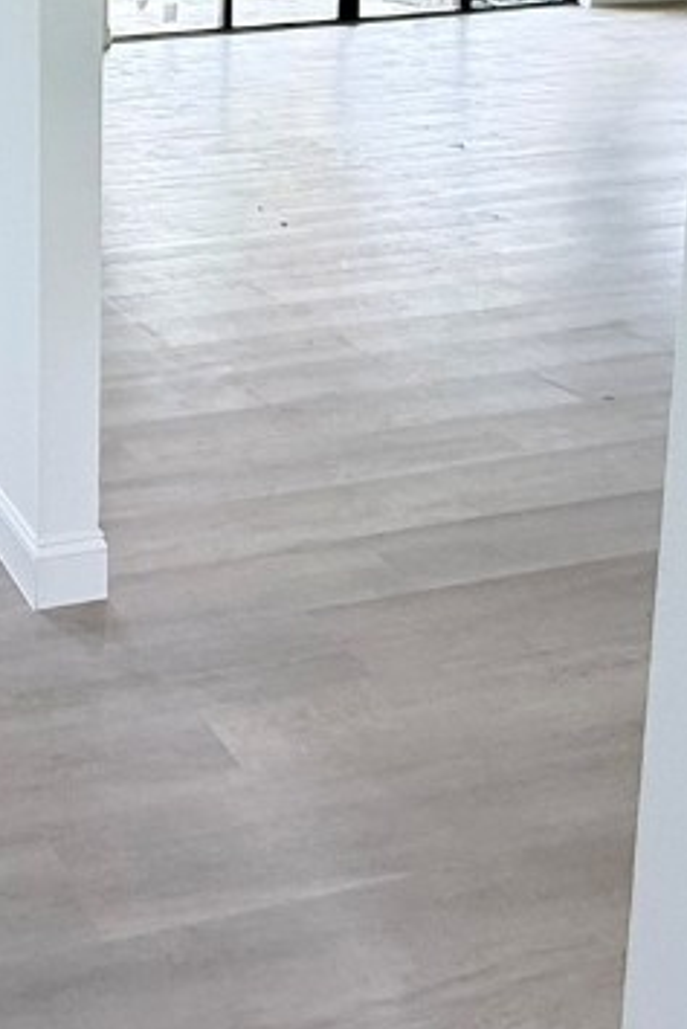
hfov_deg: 25.9
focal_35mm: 42
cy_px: 14
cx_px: -267
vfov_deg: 40.9
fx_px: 1201
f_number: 2.2
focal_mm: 2.22
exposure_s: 1/120
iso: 125
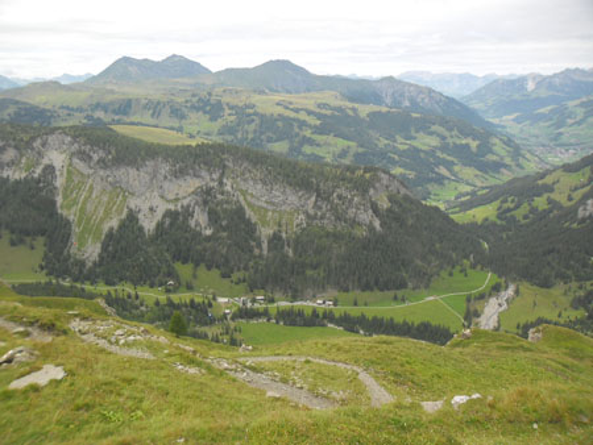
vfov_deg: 51.4
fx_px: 463
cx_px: 296
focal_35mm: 27
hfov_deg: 65.3
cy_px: 222
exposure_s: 1/317
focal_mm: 4.9
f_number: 3.5
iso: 80
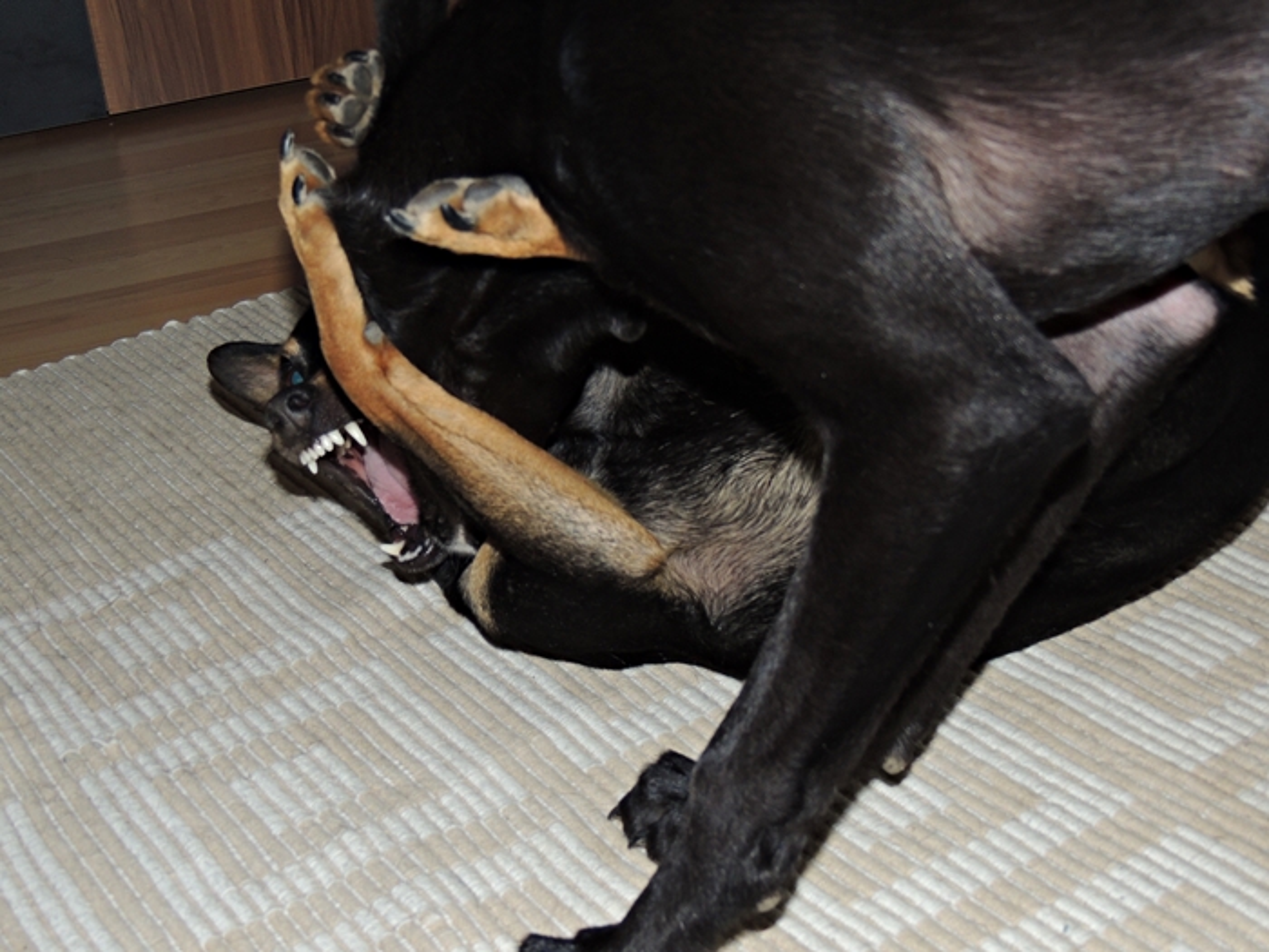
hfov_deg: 34.9
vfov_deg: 26.6
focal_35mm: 55
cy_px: 476
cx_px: 634
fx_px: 2016
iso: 200
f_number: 3.7
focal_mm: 9.8
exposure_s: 1/40
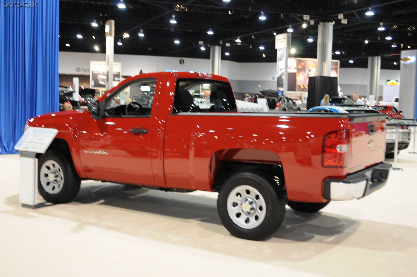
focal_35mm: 45
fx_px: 521
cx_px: 208
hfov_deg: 43.6
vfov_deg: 29.8
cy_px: 138
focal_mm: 30
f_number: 4.5
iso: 800
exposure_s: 1/20
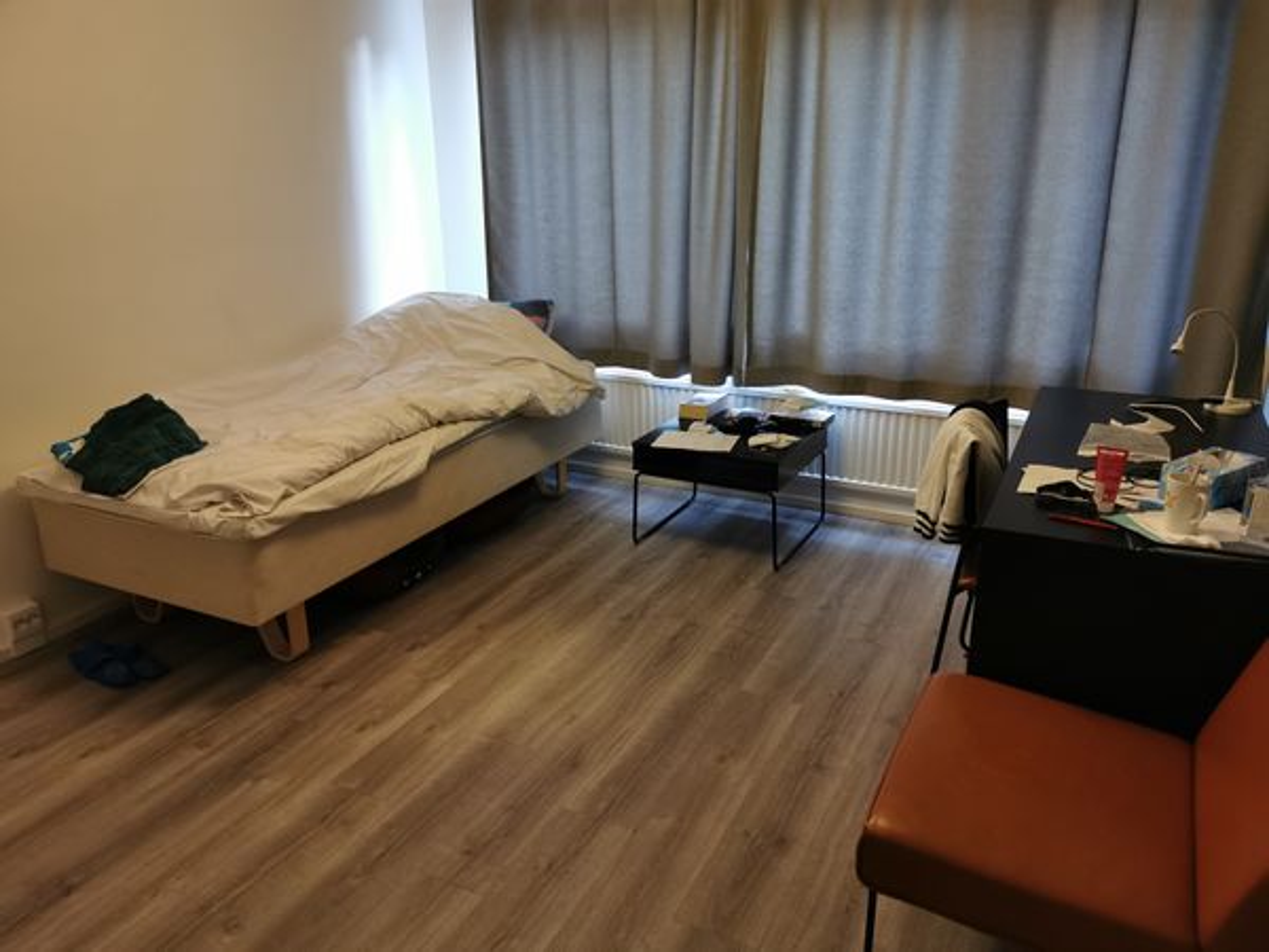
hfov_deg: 65.3
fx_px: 990
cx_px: 634
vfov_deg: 51.4
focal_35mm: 27
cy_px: 476
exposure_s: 1/33.3
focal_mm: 5.56
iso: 400
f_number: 1.6
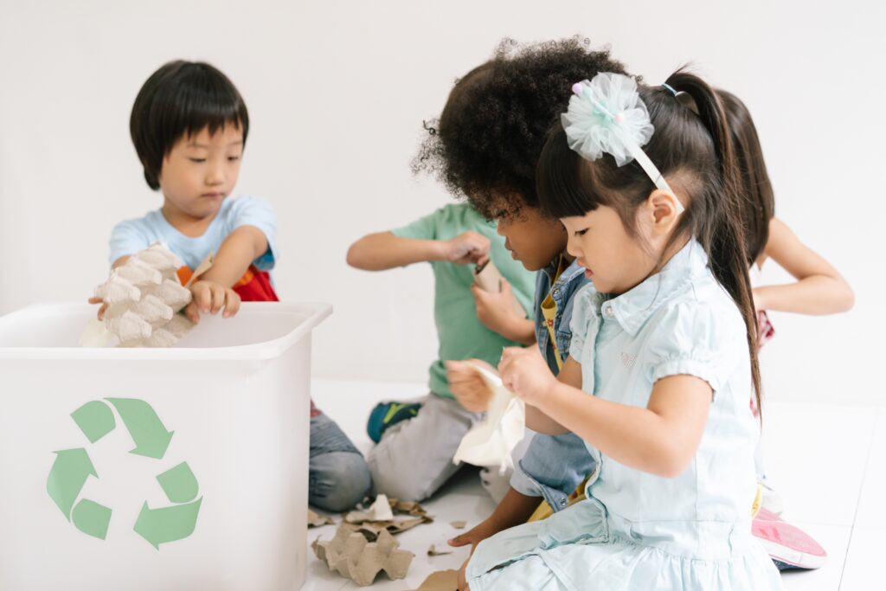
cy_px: 296
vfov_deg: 24.6
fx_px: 1354
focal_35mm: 55
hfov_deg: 36.2
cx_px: 443
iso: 640
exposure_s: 1/160
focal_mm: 55
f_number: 3.2
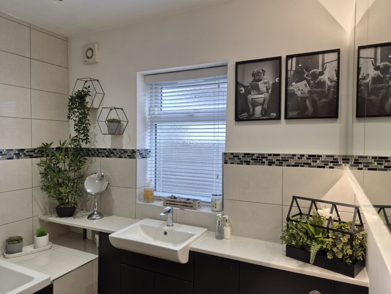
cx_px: 196
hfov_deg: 73.9
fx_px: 260
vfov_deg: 58.9
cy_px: 147
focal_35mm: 23
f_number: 1.8
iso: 64
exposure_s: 1/100
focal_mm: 5.4
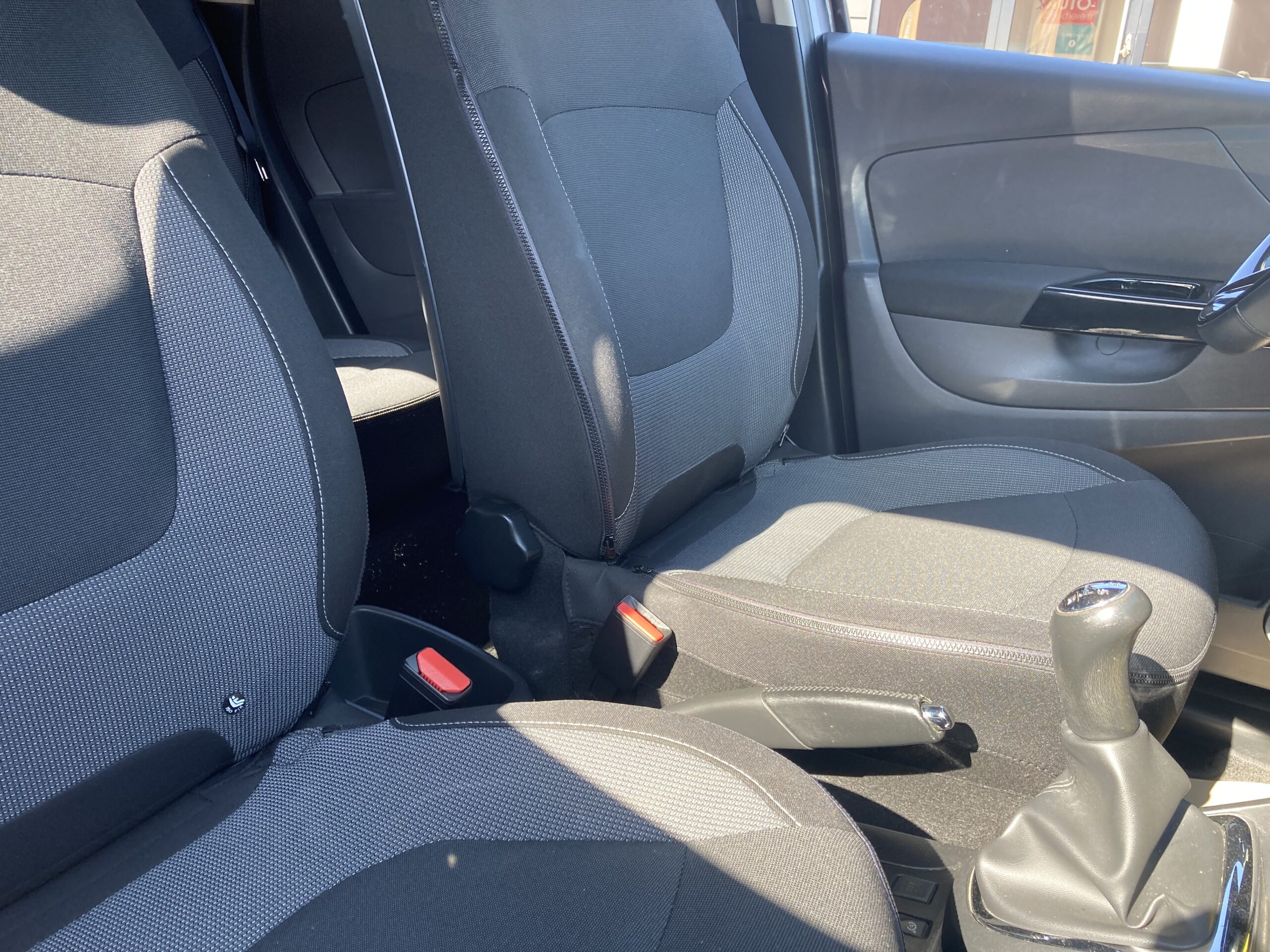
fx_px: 1027
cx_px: 635
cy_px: 476
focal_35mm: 28
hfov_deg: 63.4
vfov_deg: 49.7
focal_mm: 3.99
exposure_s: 1/121
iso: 40
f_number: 1.8
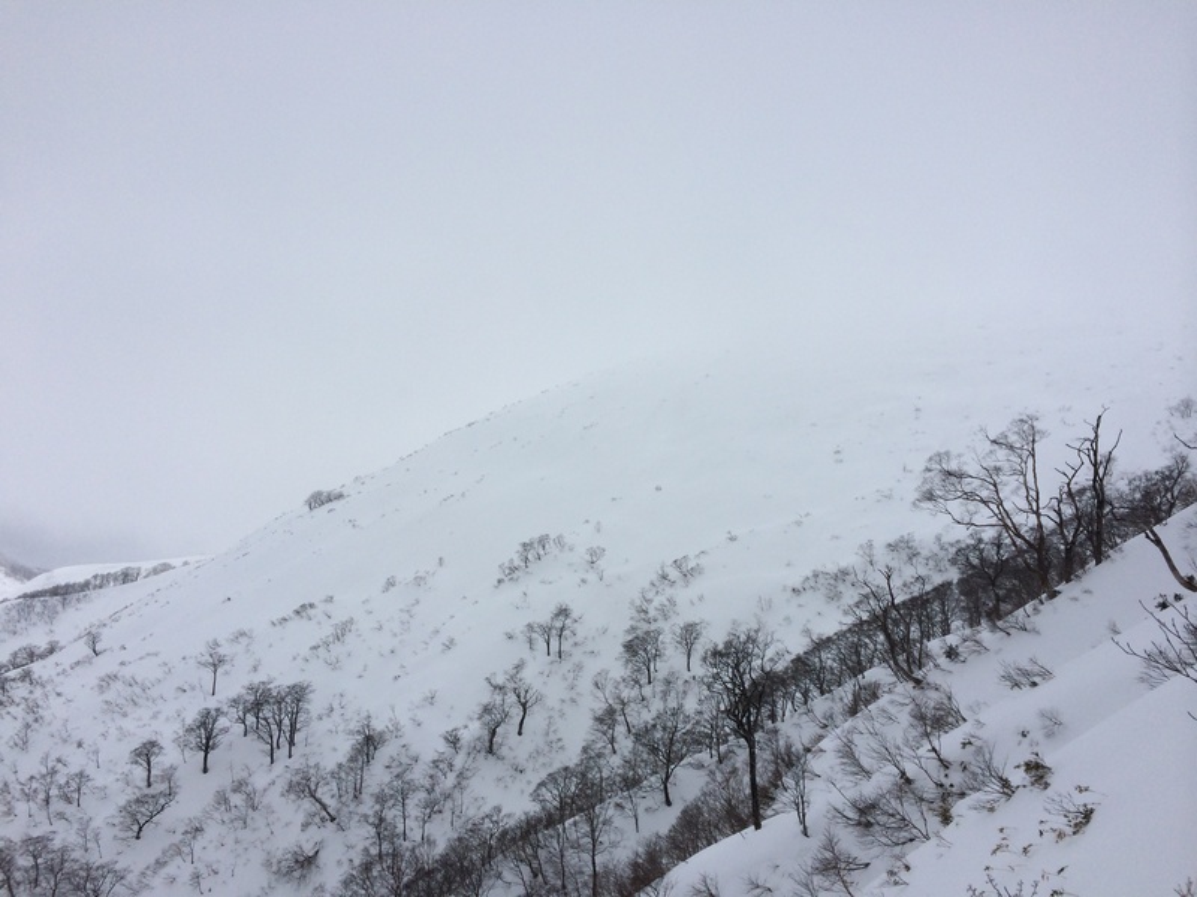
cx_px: 598
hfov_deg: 60.0
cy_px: 448
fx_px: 1037
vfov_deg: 46.8
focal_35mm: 30
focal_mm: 4.12
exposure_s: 1/4566
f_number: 2.2
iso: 40
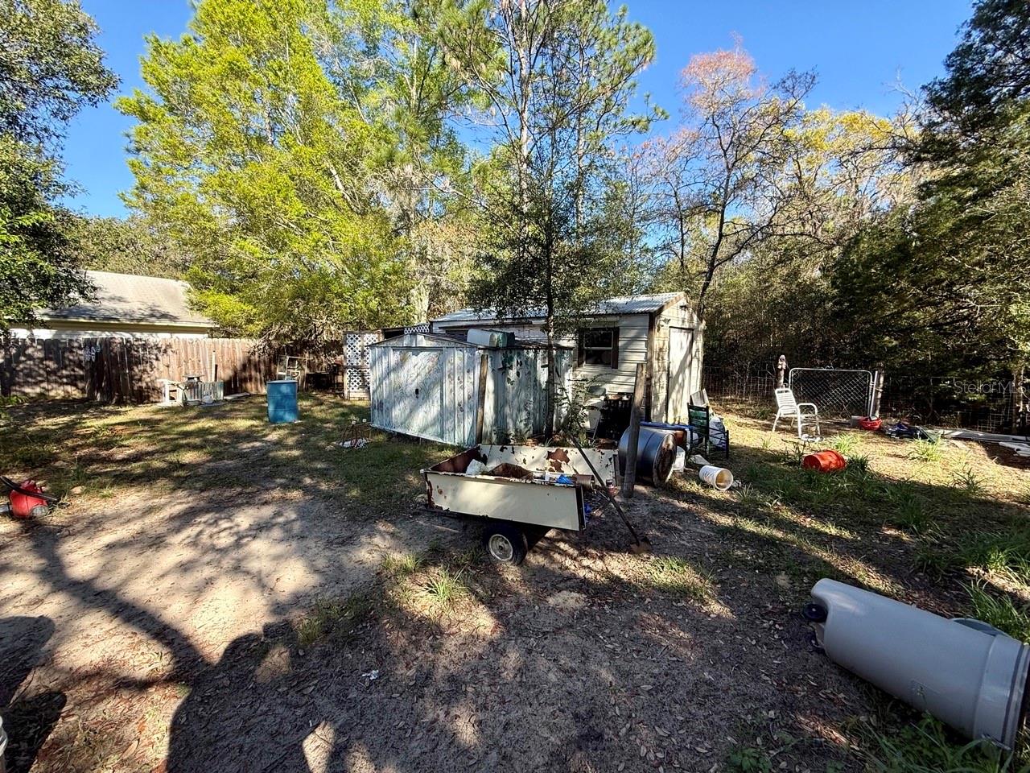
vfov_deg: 85.7
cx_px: 515
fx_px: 417
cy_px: 386
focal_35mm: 14
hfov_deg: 102.1
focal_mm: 2.22
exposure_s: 1/427
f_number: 2.2
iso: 50
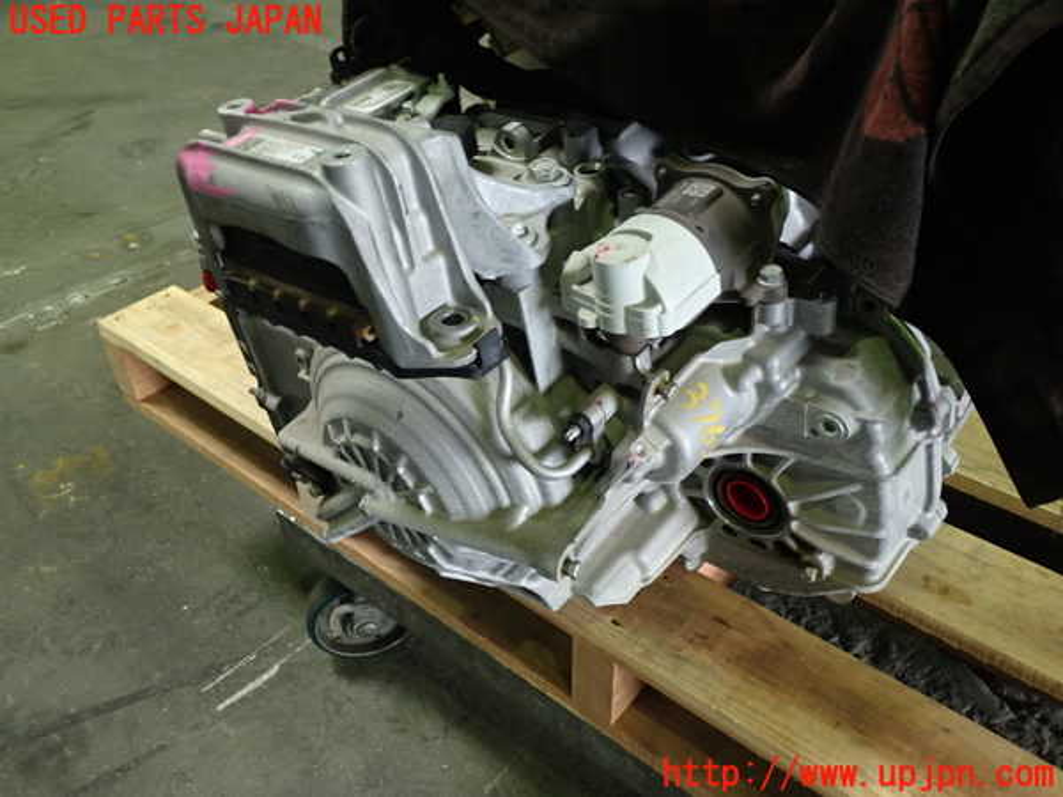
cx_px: 532
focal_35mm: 30
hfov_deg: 60.0
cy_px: 398
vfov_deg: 46.8
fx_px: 921
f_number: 2.3
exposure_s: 1/30
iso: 250
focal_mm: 5.4
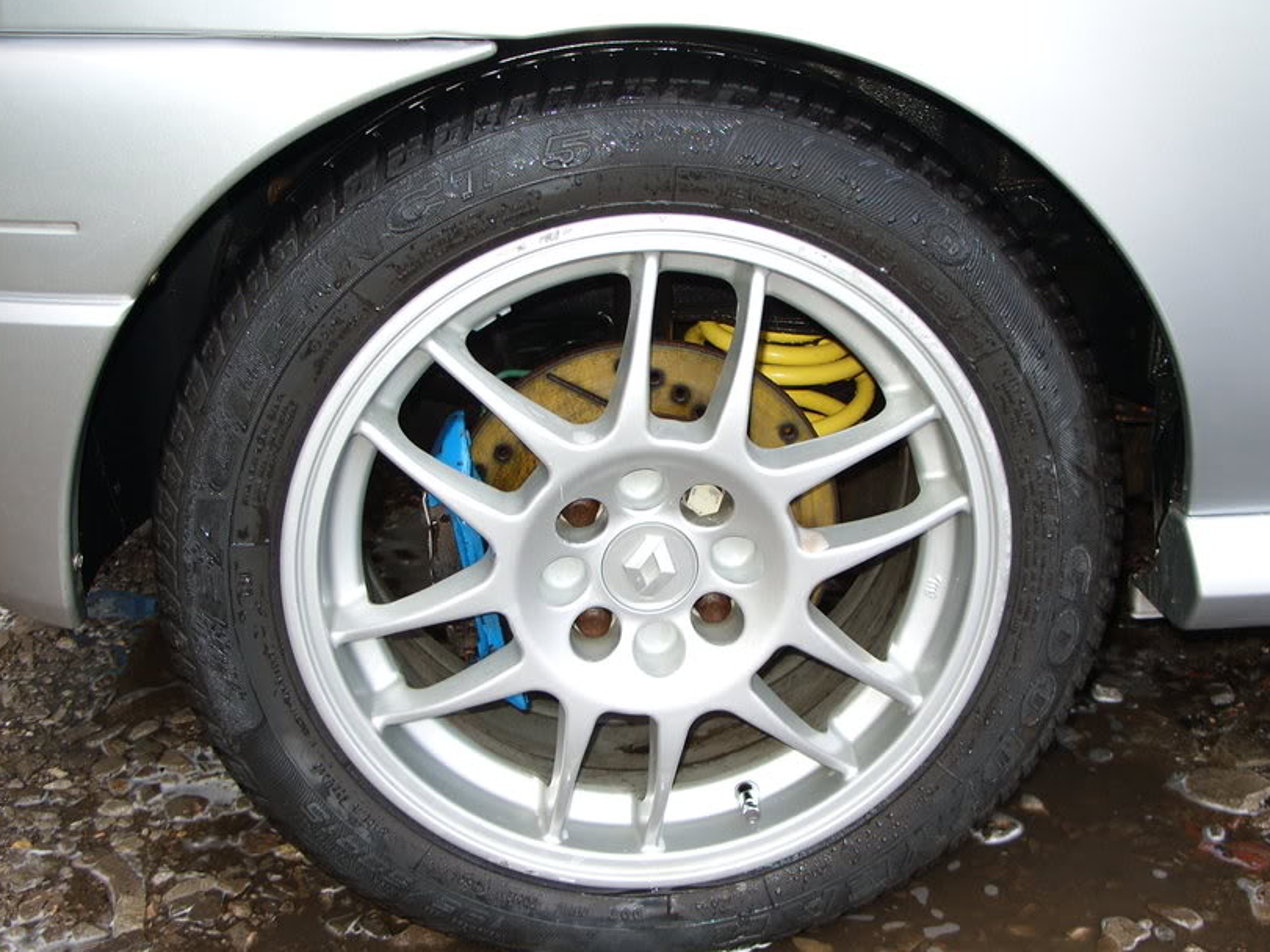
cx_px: 634
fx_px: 1761
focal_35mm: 48
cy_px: 528
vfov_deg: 30.2
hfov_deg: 39.7
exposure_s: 1/45
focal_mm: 7.8
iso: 50
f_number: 2.8
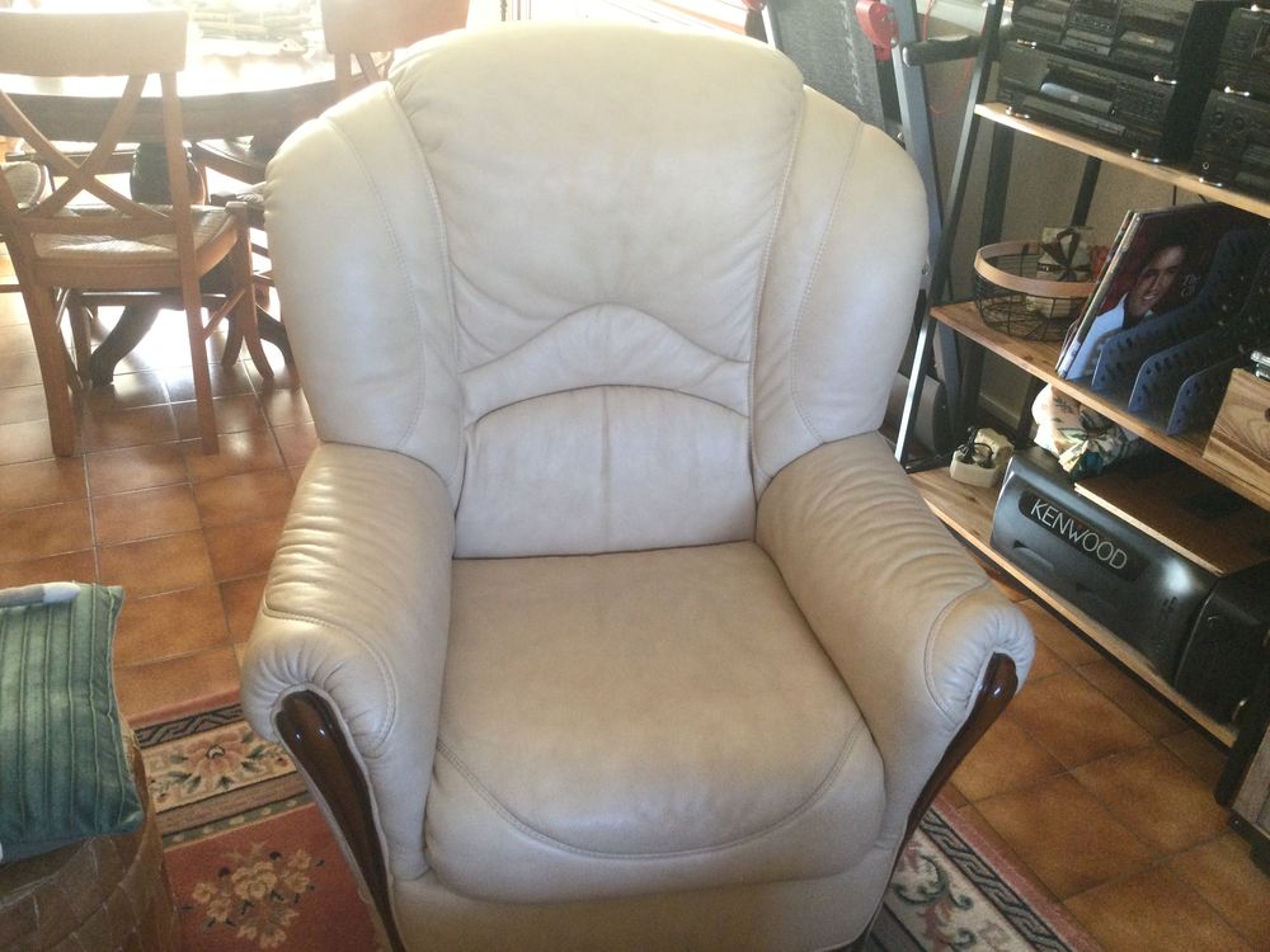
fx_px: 1137
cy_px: 476
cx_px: 635
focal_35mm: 31
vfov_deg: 45.4
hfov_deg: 58.4
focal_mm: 3.3
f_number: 2.4
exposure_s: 1/33
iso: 160
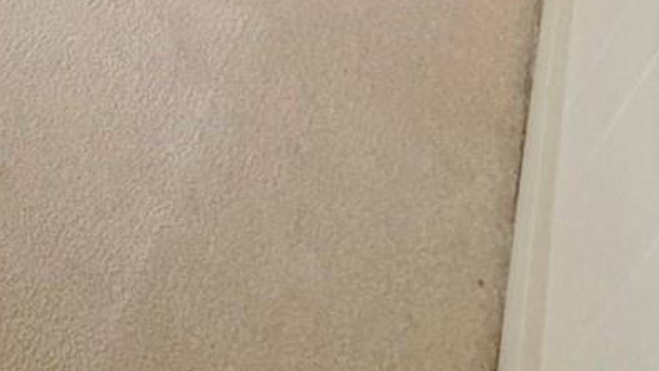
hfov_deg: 23.7
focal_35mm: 62
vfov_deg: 13.5
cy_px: -546
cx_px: -418
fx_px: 1083
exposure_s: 1/120
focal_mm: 2.22
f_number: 2.2
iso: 125
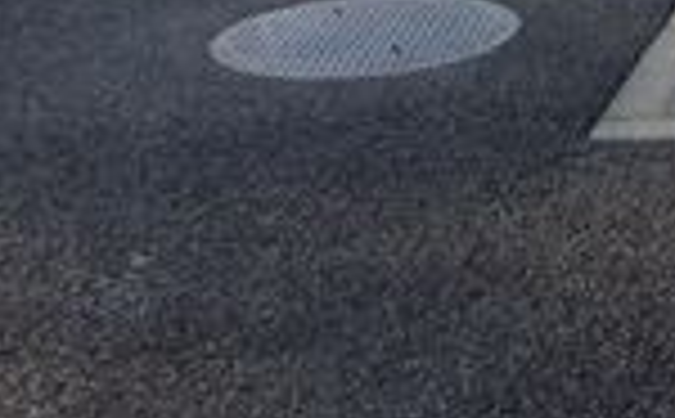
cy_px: -422
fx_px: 2331
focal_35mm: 127
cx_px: 1174
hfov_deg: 14.6
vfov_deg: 9.6
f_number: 3.1
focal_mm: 5
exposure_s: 1/100
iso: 100
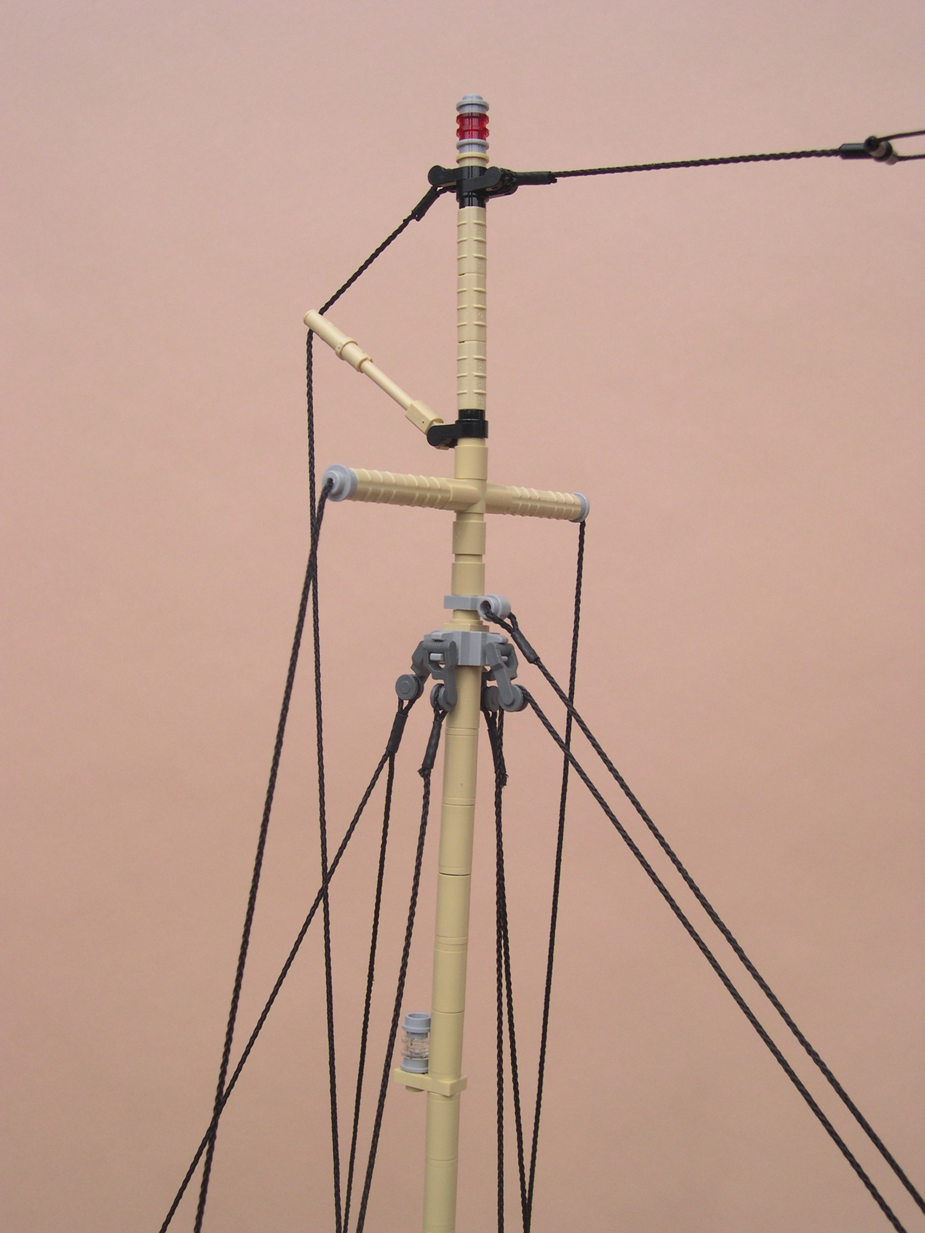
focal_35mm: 38
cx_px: 462
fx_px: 1354
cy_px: 616
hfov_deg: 37.7
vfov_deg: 49.0
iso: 100
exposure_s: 1/147
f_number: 7.6
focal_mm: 8
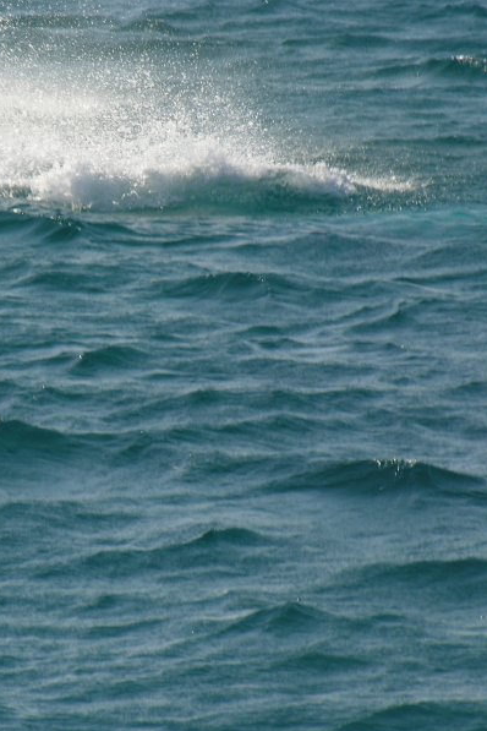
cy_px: 366
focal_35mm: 389
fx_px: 7893
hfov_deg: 3.5
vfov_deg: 5.3
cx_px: 72
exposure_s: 1/184
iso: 50
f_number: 7.5
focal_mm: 71
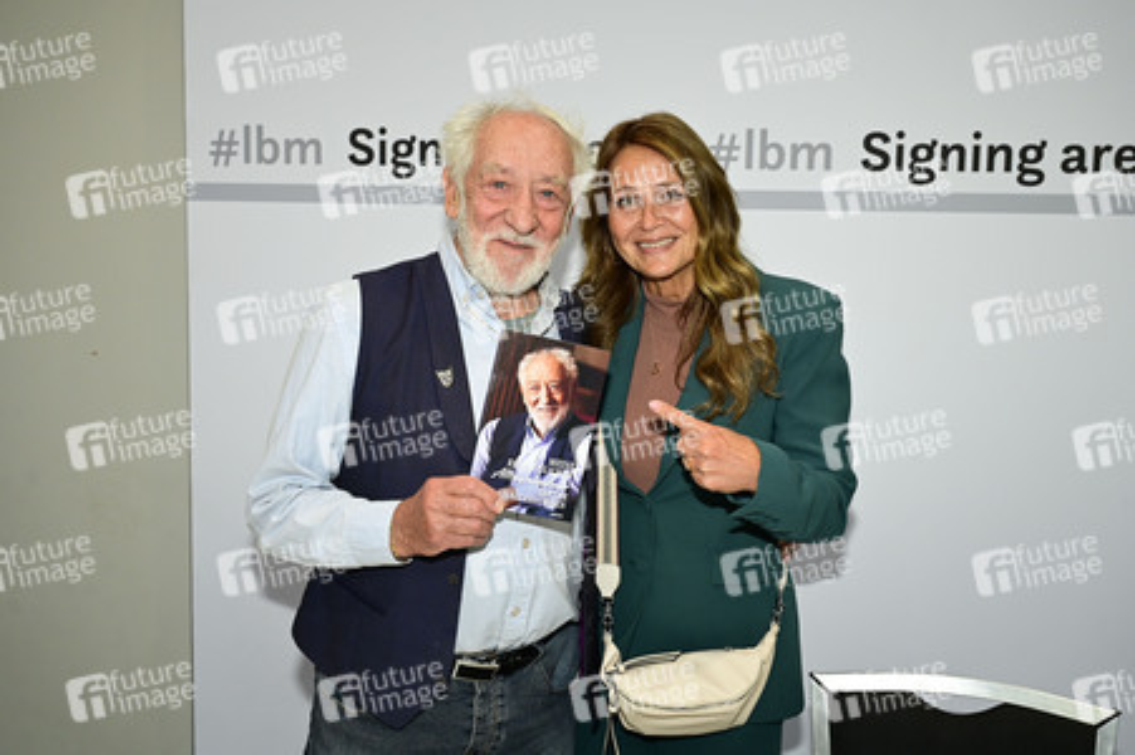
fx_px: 1055
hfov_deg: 56.5
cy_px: 378
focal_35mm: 34
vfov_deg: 39.4
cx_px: 568
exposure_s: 1/200
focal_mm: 33.5
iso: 2000
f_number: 5.6
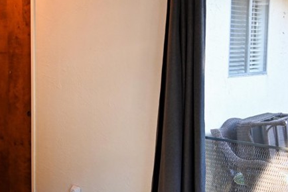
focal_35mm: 66
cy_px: 102
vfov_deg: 20.6
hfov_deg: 29.8
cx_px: 61
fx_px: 528
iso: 1250
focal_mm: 28
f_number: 4
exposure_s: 1/125
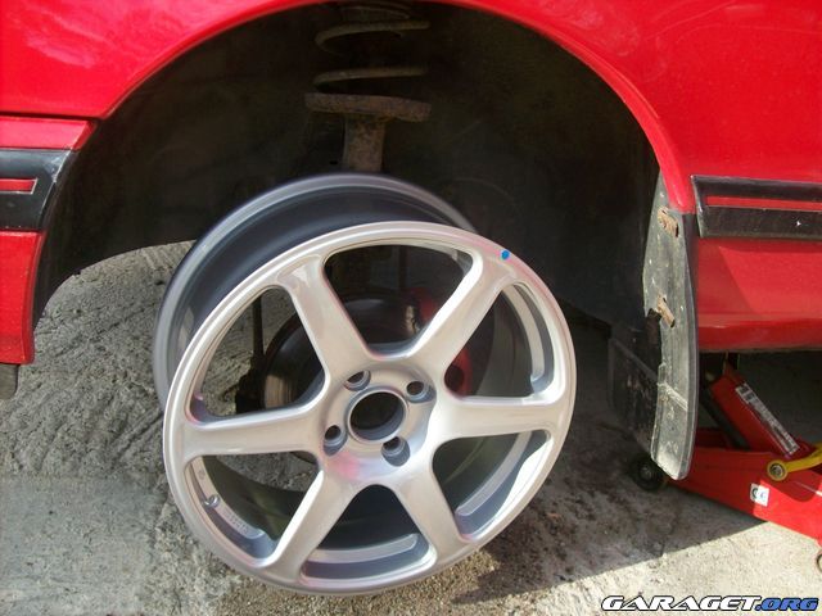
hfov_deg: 51.4
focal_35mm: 36
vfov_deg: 39.7
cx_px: 411
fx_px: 855
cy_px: 308
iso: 80
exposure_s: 1/352
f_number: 2.7
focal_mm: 6
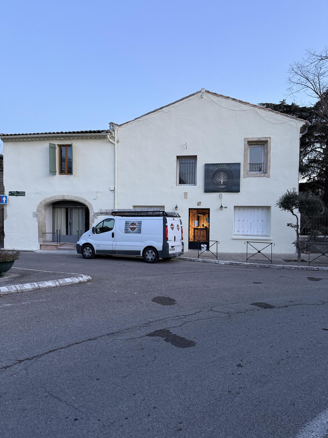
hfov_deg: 56.8
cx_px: 164
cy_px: 219
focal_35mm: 24
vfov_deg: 71.6
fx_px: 303
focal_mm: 6.76
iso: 250
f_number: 1.78
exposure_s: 1/60
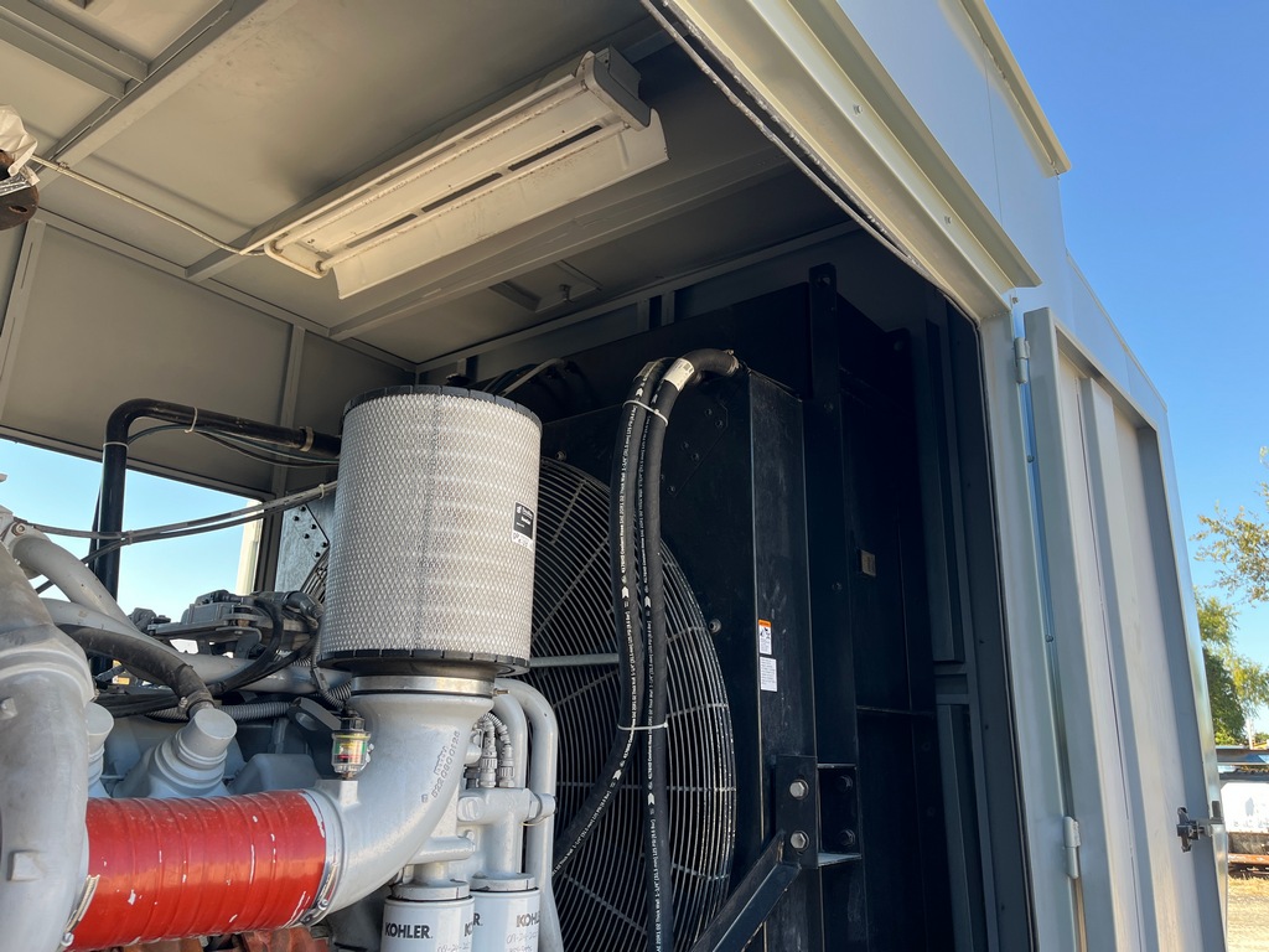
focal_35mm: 26
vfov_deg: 53.1
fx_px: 953
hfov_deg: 67.3
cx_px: 634
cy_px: 476
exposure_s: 1/311
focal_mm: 5.1
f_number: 1.6
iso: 50
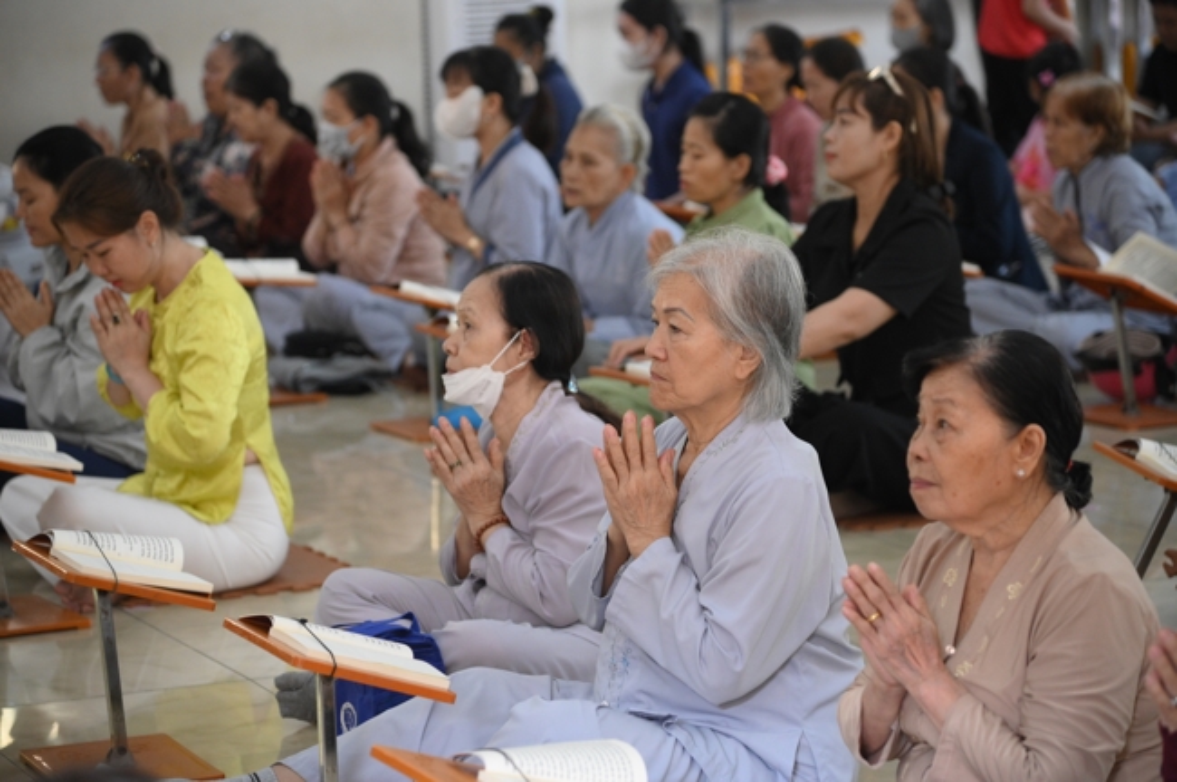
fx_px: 3919
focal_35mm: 120
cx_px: 588
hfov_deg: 17.1
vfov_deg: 11.4
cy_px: 391
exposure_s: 1/160
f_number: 4
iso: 3200
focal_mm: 120
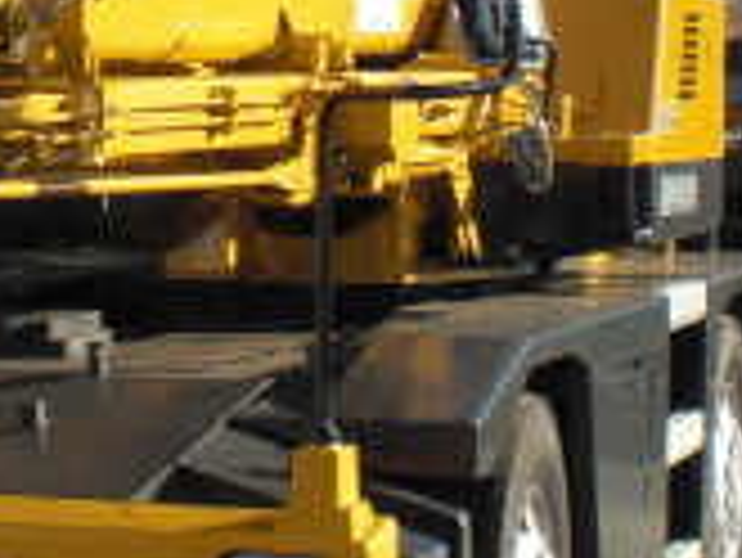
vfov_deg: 10.1
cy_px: 238
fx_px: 3153
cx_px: 130
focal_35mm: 147
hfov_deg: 13.3
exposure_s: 1/250
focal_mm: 6.3
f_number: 5.6
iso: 64
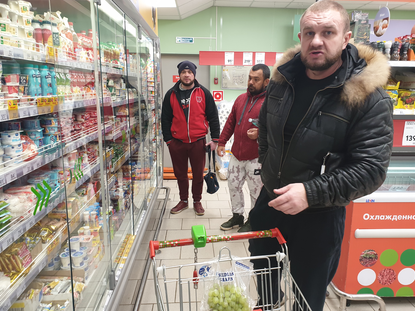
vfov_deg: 51.3
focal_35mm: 27
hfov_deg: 65.3
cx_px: 210
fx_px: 324
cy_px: 158
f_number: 2.4
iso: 160
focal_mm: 4.3
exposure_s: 1/50
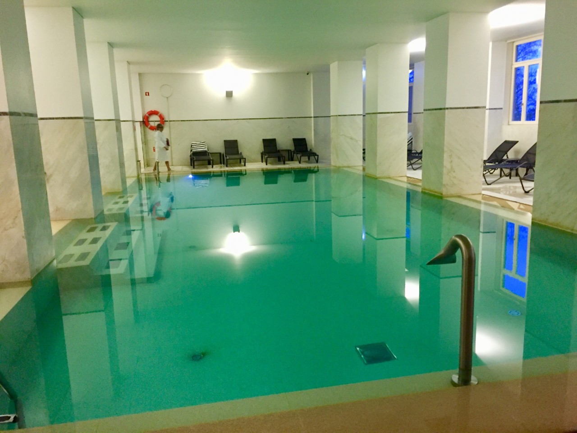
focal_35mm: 29
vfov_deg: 48.2
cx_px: 288
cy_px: 216
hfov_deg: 61.7
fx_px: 483
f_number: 2.2
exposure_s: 1/17
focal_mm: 4.15
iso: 500
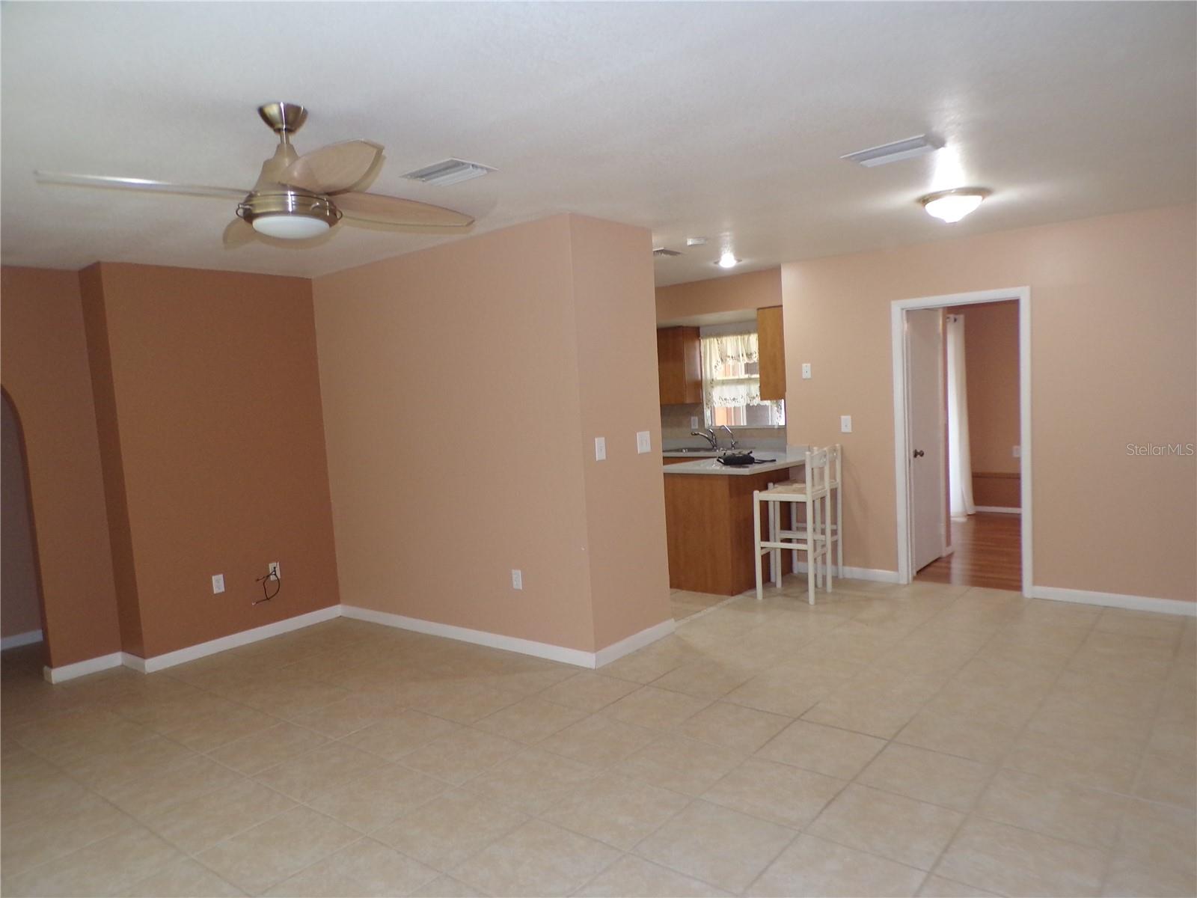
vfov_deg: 56.8
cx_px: 598
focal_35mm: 24
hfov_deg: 71.6
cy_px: 449
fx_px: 830
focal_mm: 4.3
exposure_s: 1/34
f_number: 3
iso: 200
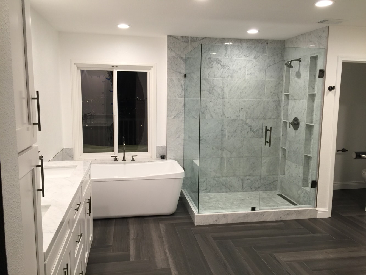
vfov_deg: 48.2
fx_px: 307
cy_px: 138
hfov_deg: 61.7
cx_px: 183
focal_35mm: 29
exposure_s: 1/30
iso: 32
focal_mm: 4.15
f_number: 2.2
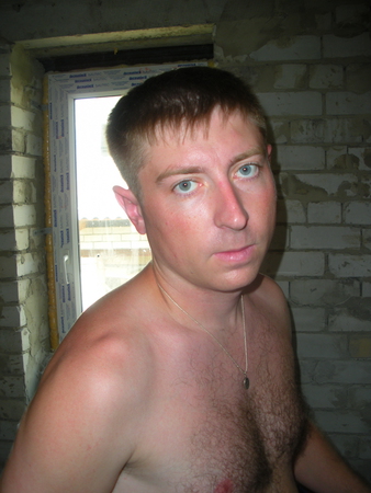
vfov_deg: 51.3
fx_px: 514
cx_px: 186
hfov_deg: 39.7
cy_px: 246
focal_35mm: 36
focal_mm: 6.3
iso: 64
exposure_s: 1/30
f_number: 3.5
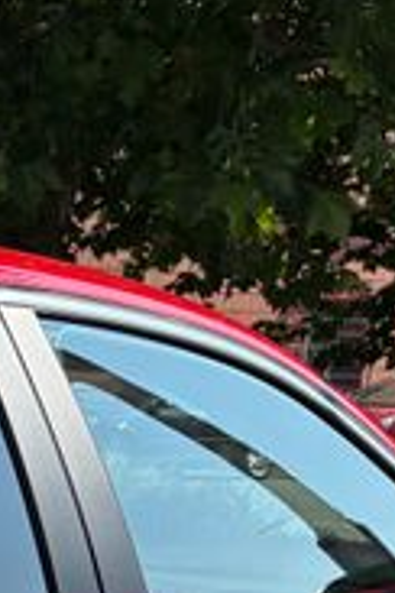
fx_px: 2485
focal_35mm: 151
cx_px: -706
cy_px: 953
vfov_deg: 12.7
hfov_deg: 8.0
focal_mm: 5.96
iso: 64
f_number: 1.6
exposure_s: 1/1901
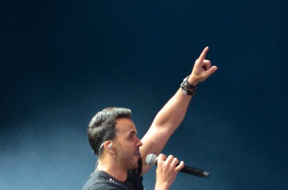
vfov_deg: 1.6
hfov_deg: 2.4
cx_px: 127
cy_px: 226
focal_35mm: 872
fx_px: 6962
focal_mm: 200
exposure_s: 1/125
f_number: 5.6
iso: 800
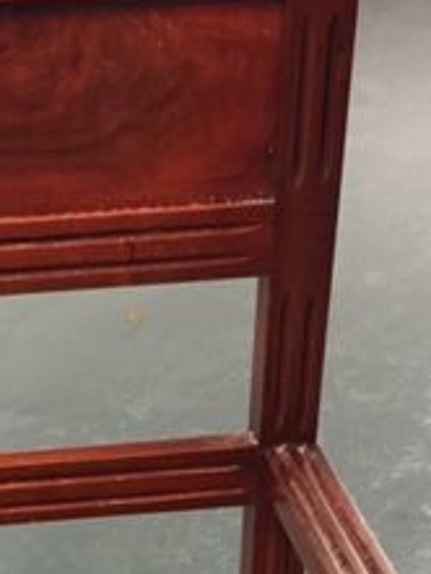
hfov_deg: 17.4
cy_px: 735
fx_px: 1393
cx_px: 75
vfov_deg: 21.2
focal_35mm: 84
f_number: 2.2
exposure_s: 1/33
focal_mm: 4.15
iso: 320
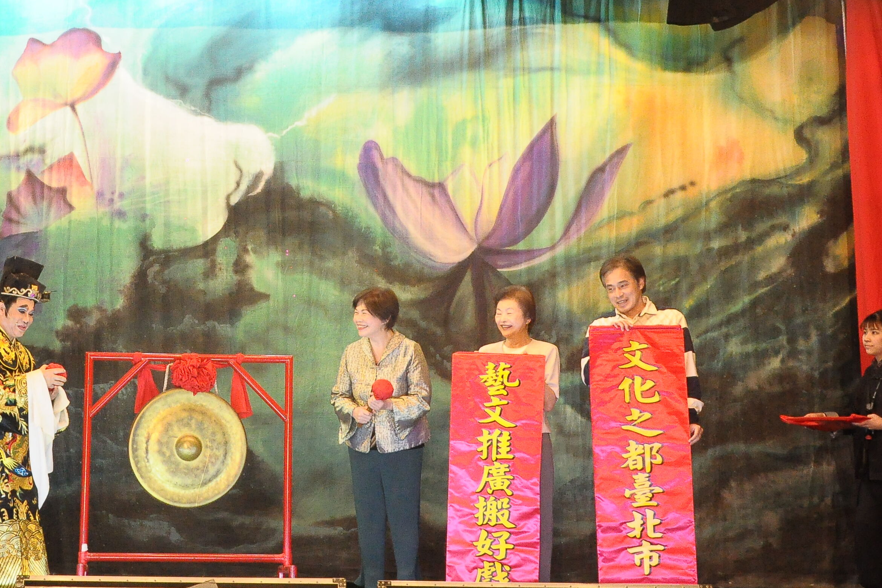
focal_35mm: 77
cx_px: 181
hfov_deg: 25.9
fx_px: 1886
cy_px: 278
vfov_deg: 17.7
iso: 2500
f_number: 5.6
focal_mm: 28
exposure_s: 1/200
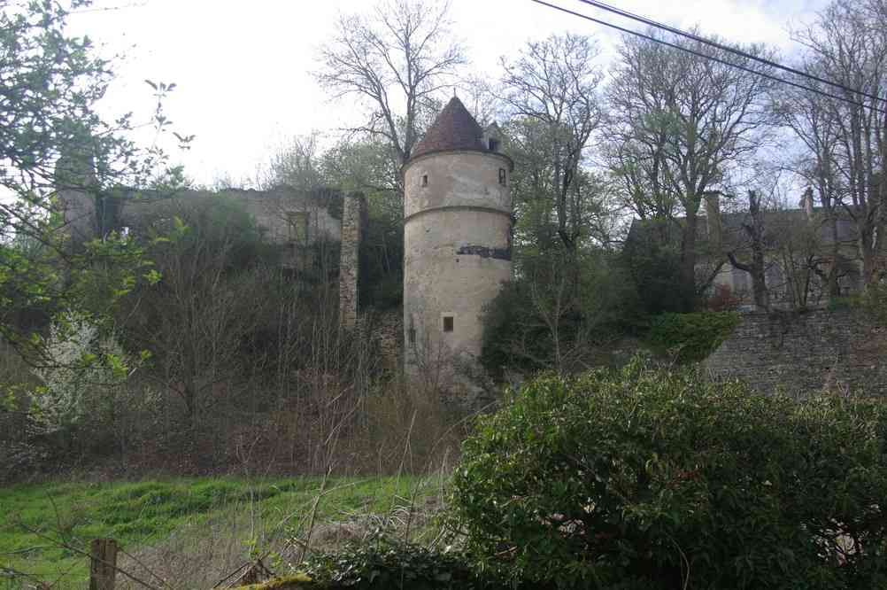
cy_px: 295
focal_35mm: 36
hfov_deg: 53.2
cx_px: 444
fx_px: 886
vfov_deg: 36.8
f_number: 6.7
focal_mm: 24
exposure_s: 1/125
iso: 100
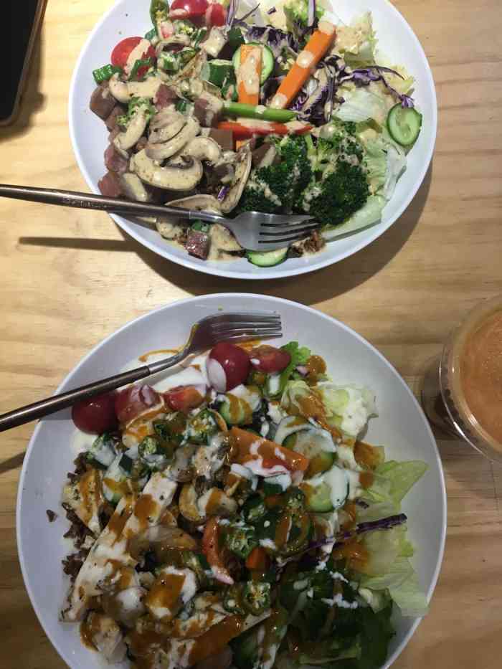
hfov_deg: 48.2
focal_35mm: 29
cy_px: 334
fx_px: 561
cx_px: 251
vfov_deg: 61.7
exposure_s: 1/33
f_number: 2.2
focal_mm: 4.15
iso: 32
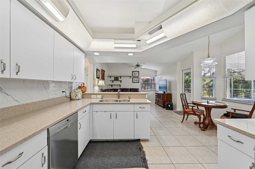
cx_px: 128
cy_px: 84
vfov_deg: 81.1
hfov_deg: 104.3
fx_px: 99
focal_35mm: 14
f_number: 8
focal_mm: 14
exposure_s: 1/30
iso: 400
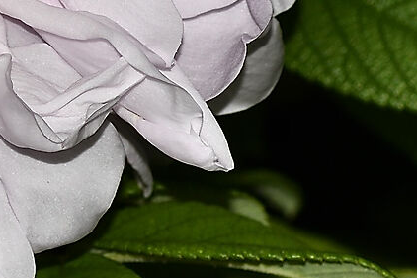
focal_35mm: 853
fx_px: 9876
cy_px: -32
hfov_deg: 2.4
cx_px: -242
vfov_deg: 1.6
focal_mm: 100
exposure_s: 1/320
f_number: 11
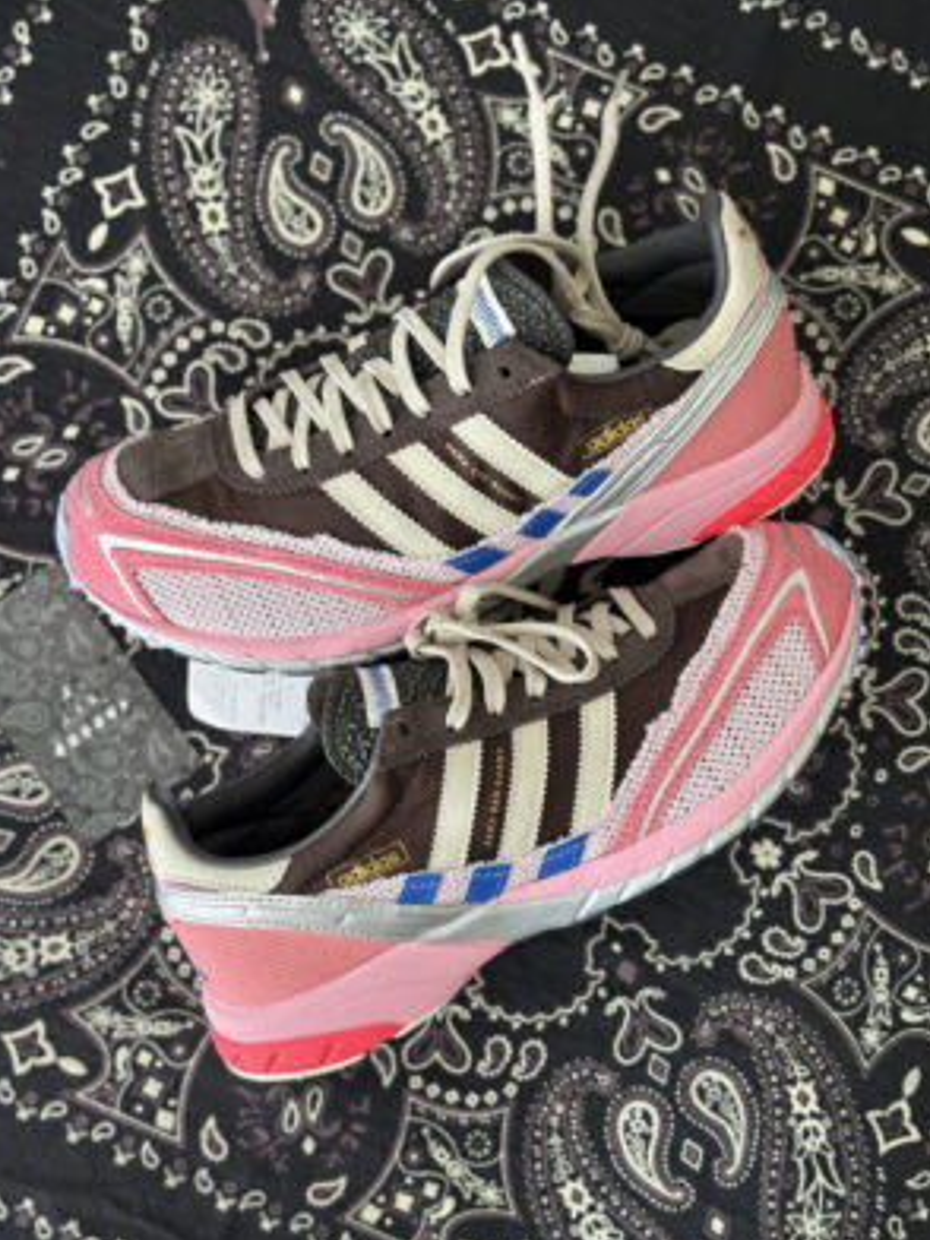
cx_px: 465
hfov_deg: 27.5
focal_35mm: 53
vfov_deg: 36.2
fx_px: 1899
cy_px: 626
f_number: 1.6
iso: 80
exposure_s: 1/60
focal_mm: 5.96
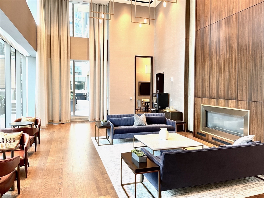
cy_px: 99
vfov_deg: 53.1
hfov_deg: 67.3
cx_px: 132
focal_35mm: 26
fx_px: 198
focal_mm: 4.2
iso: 100
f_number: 1.6
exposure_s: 1/60
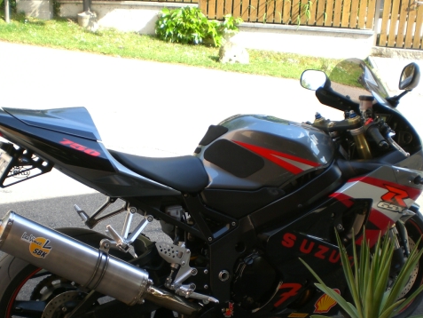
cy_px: 212
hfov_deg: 37.5
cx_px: 207
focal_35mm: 51
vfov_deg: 28.4
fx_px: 623
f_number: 3.1
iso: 50
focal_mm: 6.3
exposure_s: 1/200
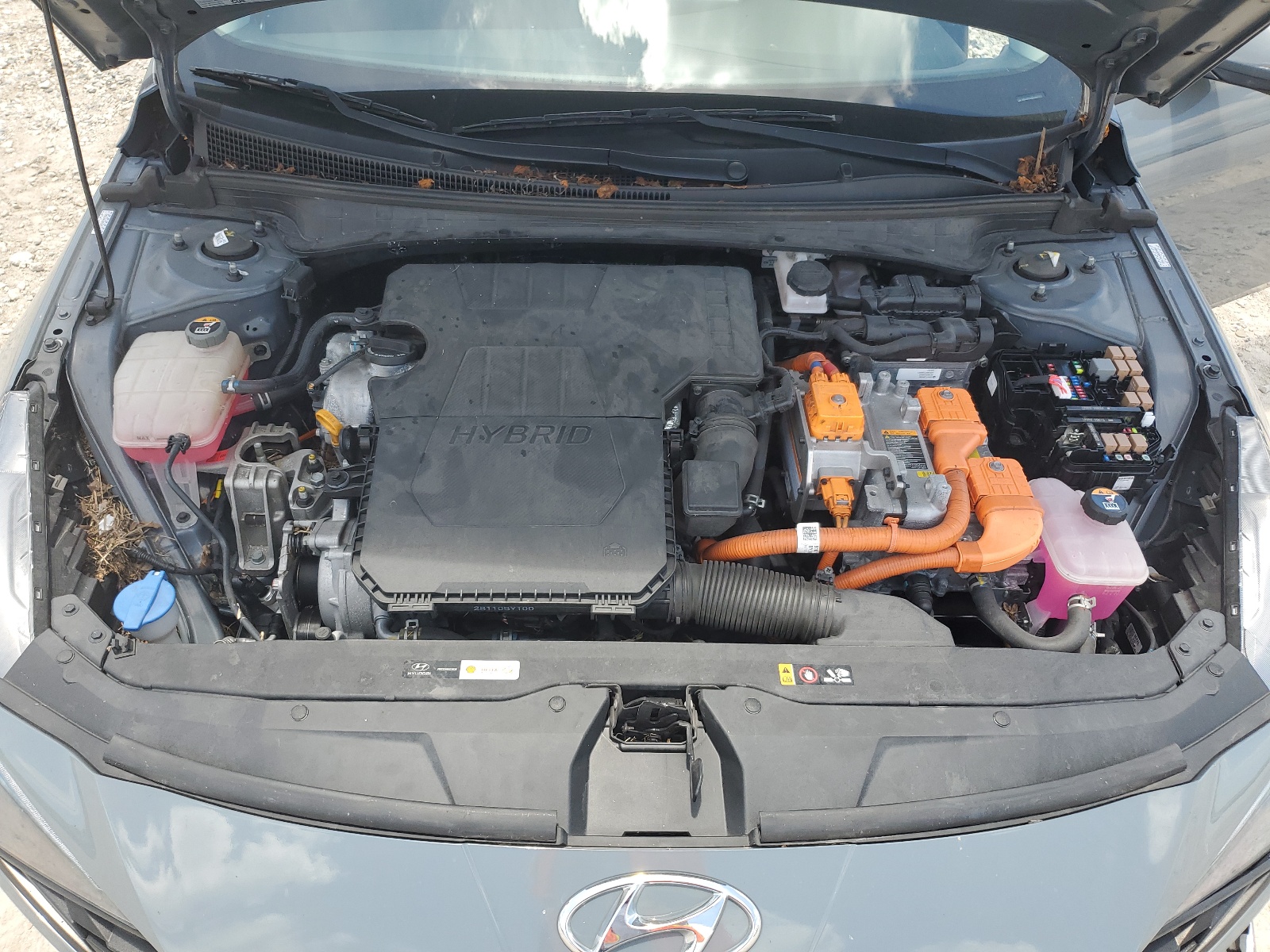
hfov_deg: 67.3
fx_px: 954
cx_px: 635
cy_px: 476
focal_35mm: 26
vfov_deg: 53.1
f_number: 1.5
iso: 50
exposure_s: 1/714
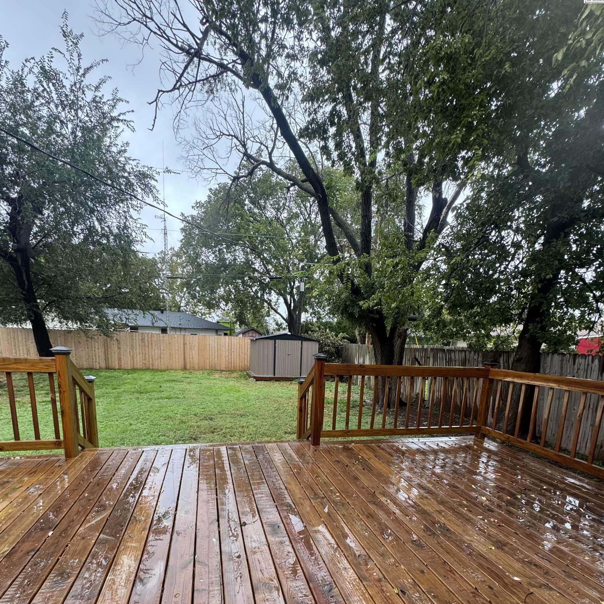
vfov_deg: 81.3
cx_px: 295
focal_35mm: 17
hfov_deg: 84.0
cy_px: 401
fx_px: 336
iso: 100
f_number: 2.2
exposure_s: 1/99
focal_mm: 2.22
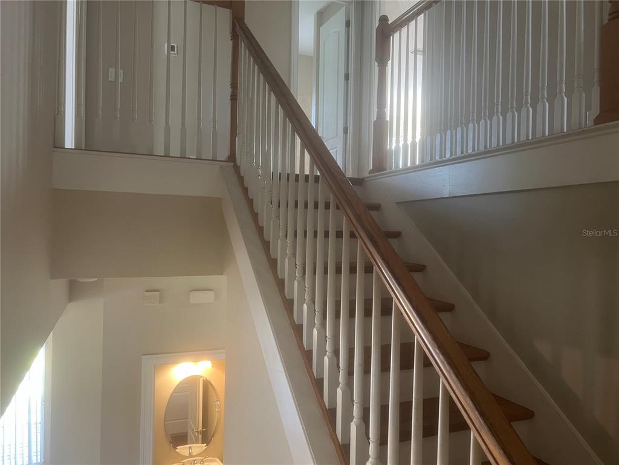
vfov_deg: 53.1
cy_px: 232
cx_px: 310
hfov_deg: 67.3
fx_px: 465
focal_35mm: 26
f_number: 1.5
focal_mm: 5.7
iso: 160
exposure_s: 1/60
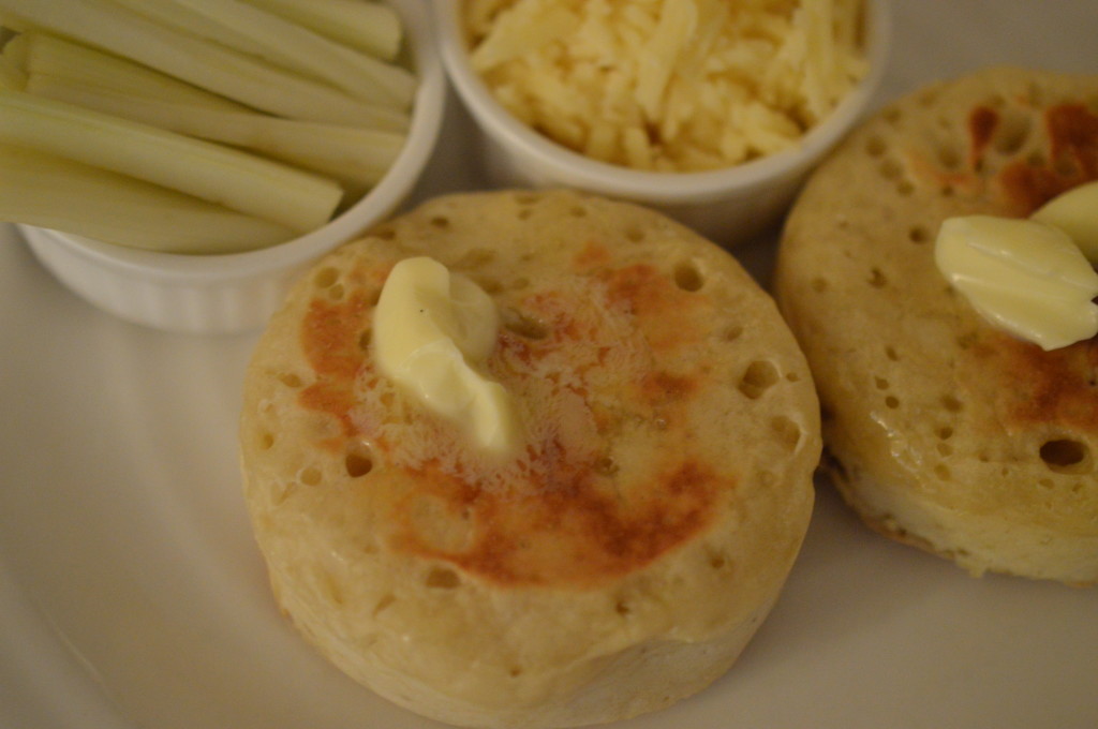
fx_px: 1828
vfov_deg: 22.6
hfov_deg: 33.4
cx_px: 549
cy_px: 364
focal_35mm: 60
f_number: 3
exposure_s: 1/60
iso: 2200
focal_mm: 40
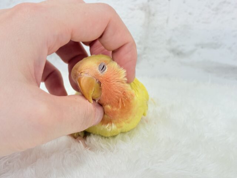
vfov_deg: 28.0
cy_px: 89
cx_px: 118
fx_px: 356
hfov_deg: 36.8
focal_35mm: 52
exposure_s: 1/50
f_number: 1.6
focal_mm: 5.96
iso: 40
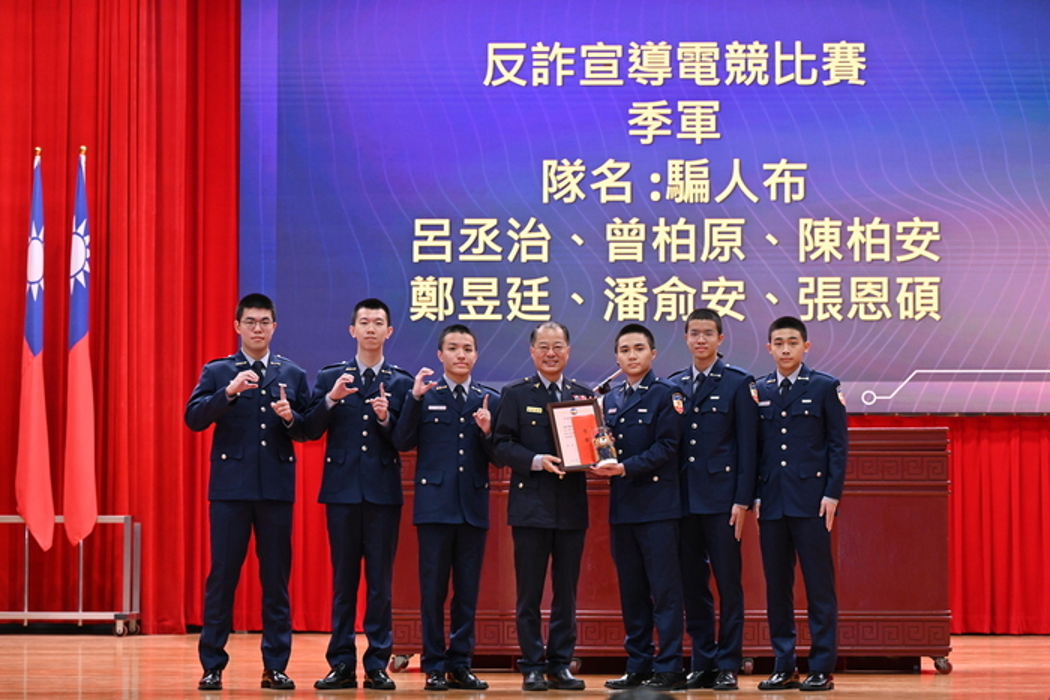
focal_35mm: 110
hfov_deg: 18.6
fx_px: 3209
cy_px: 350
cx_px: 525
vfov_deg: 12.5
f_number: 5
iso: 1600
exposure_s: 1/160
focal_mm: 110
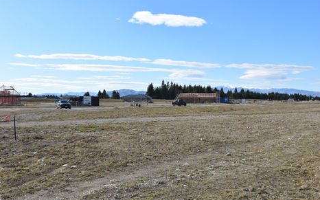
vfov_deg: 34.4
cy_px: 97
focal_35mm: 37
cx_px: 161
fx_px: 323
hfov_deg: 52.8
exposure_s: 1/400
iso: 200
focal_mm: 24
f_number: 10
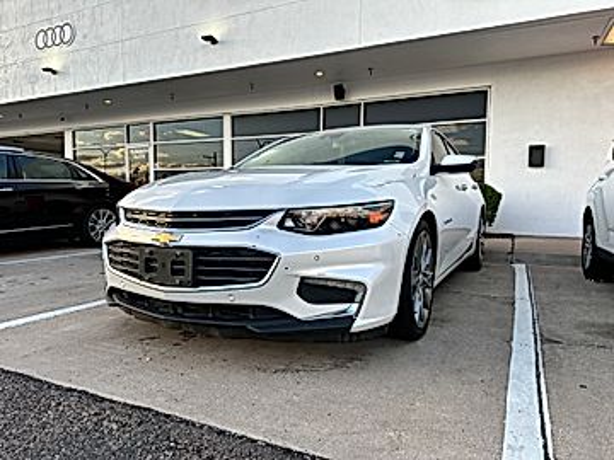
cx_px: 307
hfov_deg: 71.6
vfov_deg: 56.8
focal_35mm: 24
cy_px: 230
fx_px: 426
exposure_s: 1/454
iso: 80
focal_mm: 6.86
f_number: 1.78
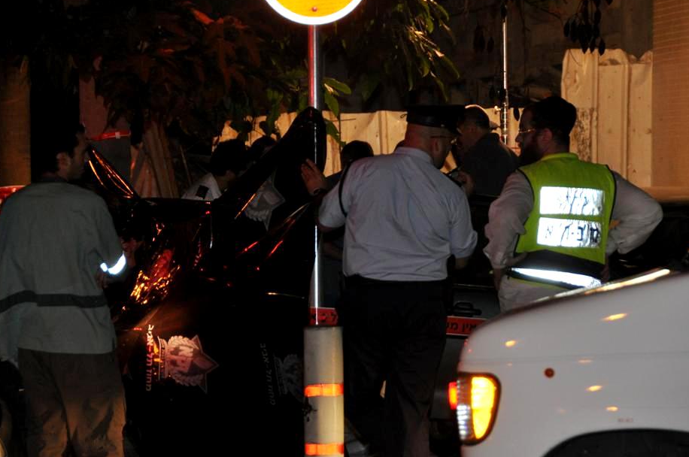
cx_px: 356
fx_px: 4166
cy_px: 220
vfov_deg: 6.3
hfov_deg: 9.5
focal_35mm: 218
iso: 800
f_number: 5.6
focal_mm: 130
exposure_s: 1/60
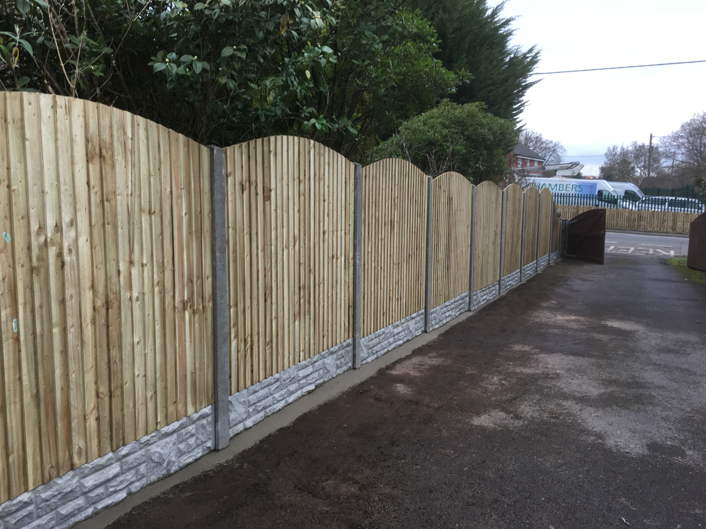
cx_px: 353
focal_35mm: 29
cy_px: 264
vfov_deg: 48.2
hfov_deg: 61.7
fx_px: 591
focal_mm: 4.15
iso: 32
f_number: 2.2
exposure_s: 1/100
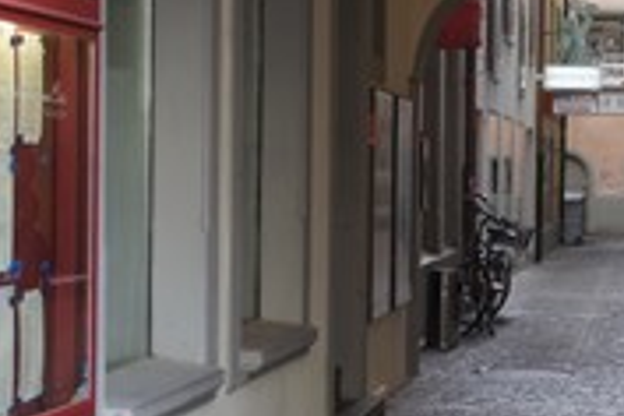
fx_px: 2028
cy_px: 178
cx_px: 546
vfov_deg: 11.7
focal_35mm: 117
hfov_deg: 17.3
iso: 100
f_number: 4.5
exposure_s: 1/50
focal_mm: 30
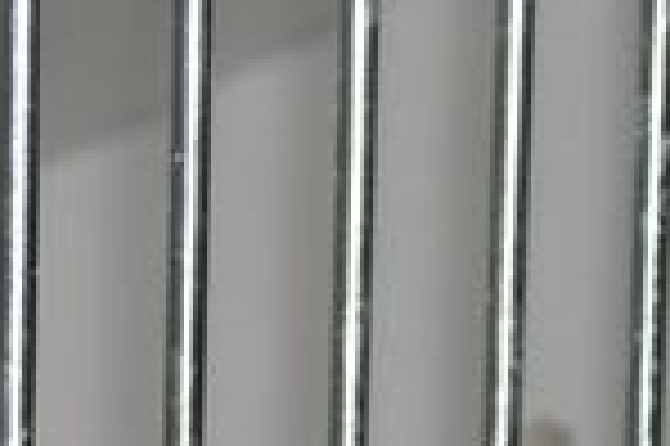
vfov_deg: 2.9
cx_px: 346
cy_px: 613
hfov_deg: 4.3
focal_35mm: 478
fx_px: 8886
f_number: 5.9
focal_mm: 18.9
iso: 50
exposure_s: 1/120
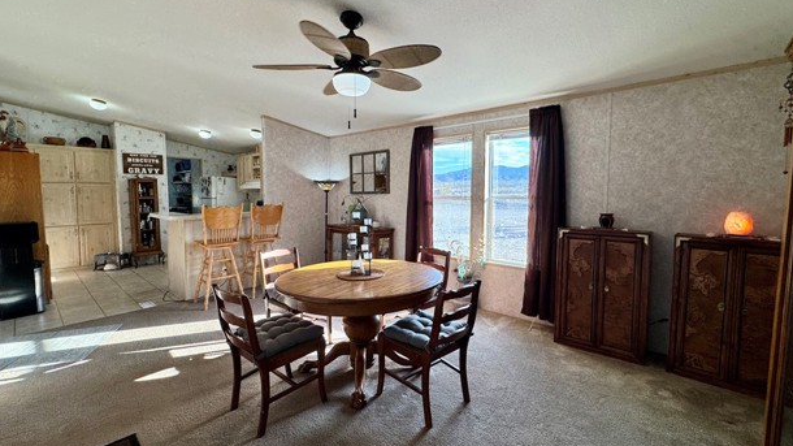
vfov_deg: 67.0
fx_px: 336
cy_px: 212
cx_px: 394
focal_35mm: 16
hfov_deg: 99.4
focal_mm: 2.22
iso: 50
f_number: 2.2
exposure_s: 1/120
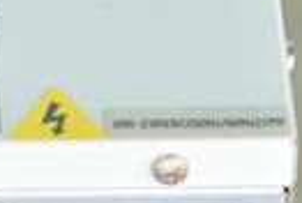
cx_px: -12
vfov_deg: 2.8
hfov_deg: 4.2
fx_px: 4128
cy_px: 311
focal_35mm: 491
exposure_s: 1/200
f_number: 6.3
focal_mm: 86
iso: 1250
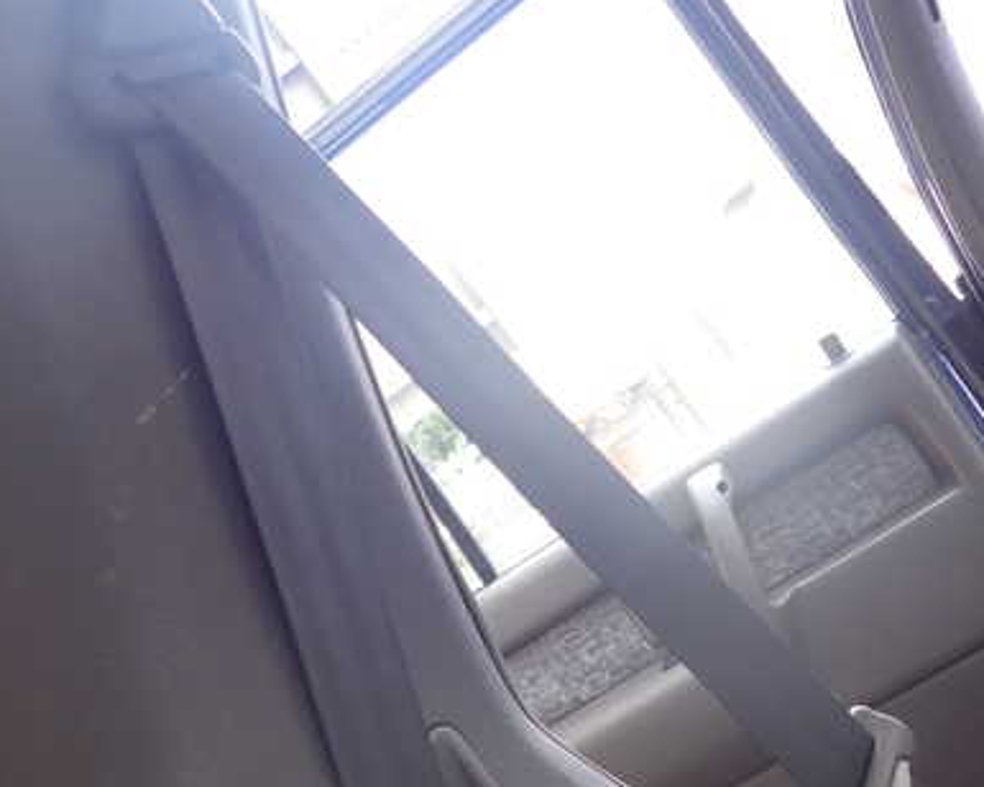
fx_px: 1107
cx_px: 493
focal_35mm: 38
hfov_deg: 47.9
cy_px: 447
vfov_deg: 39.1
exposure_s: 1/60
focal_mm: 4.5
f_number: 2
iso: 160
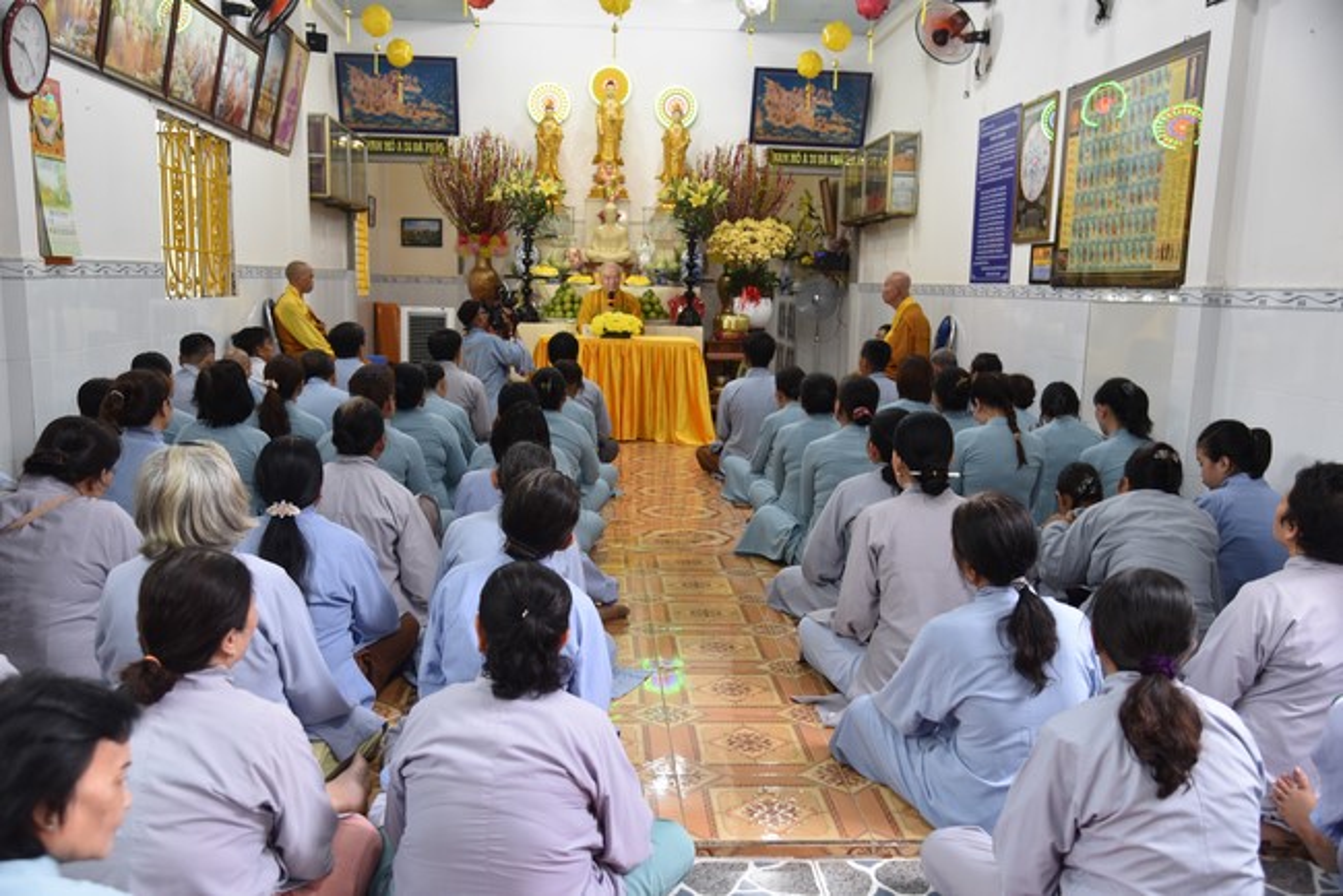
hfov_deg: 58.7
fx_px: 1194
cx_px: 672
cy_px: 448
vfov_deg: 41.2
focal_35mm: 32
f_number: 4
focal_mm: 32
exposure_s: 1/60
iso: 400
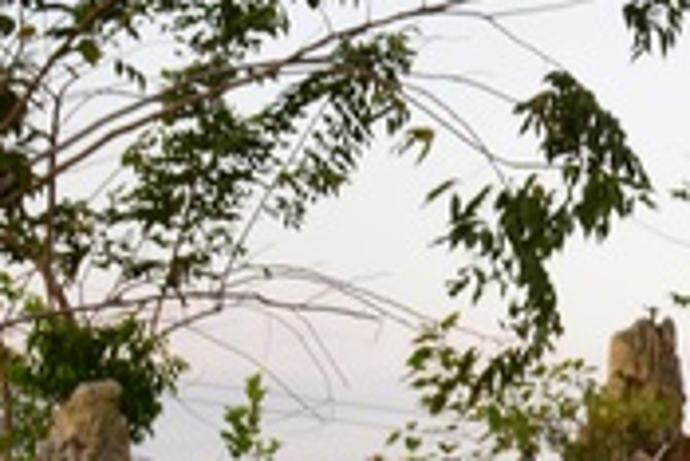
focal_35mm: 115
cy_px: 173
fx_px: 2206
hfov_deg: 15.6
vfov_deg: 11.9
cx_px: 1183
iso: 1600
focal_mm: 31
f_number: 22
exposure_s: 1/30
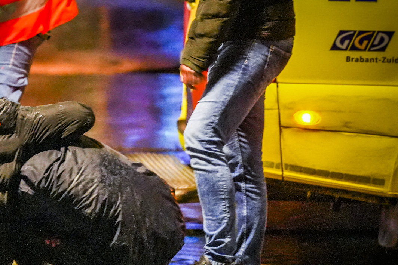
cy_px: 154
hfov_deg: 5.7
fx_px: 3990
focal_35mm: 361
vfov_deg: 3.8
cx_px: 42
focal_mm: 200
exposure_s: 1/30
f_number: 2.8
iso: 6400
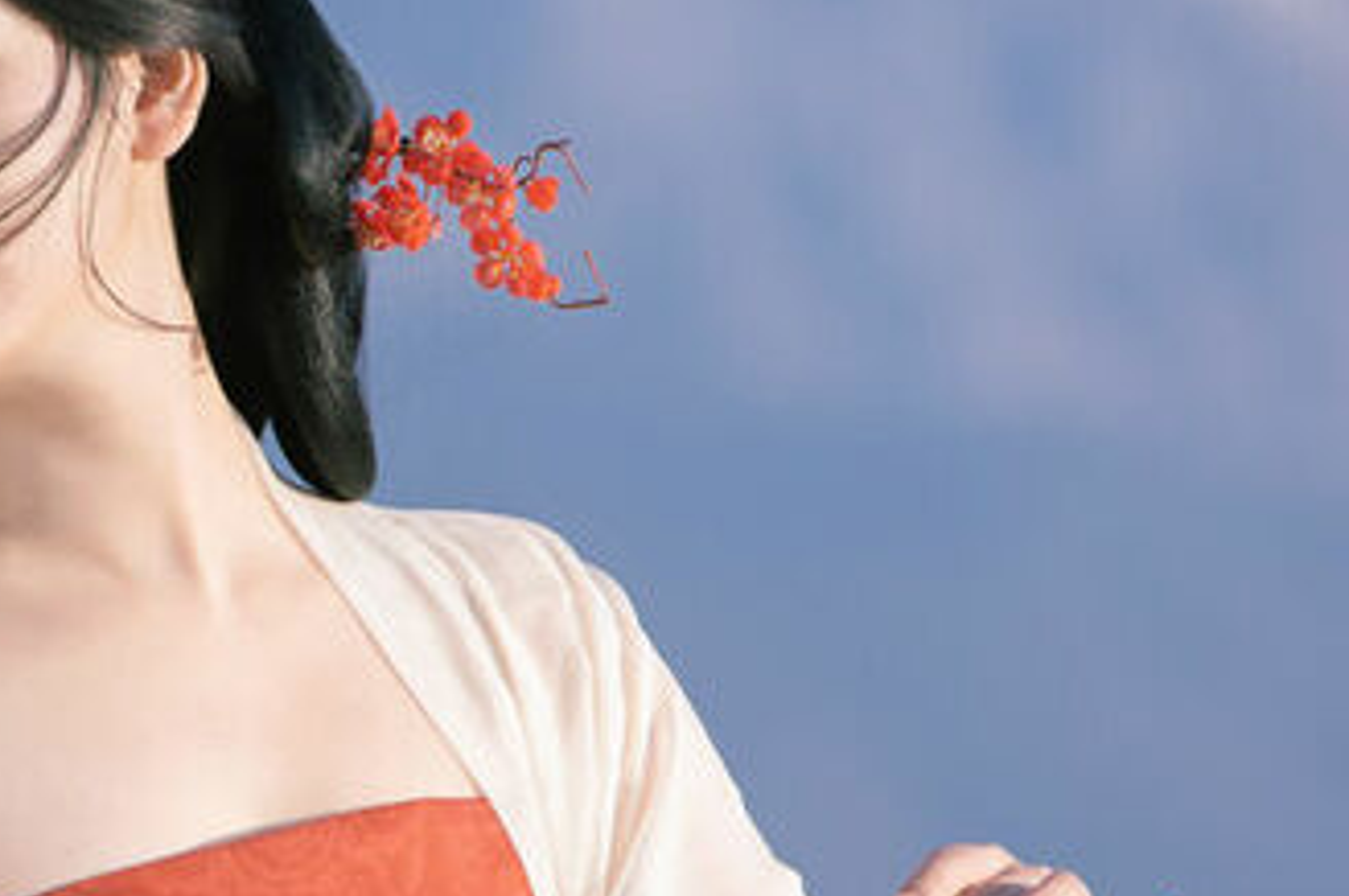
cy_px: 736
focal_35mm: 609
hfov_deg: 3.4
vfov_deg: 2.3
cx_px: -407
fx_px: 22797
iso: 200
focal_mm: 190
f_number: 5
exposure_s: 1/800
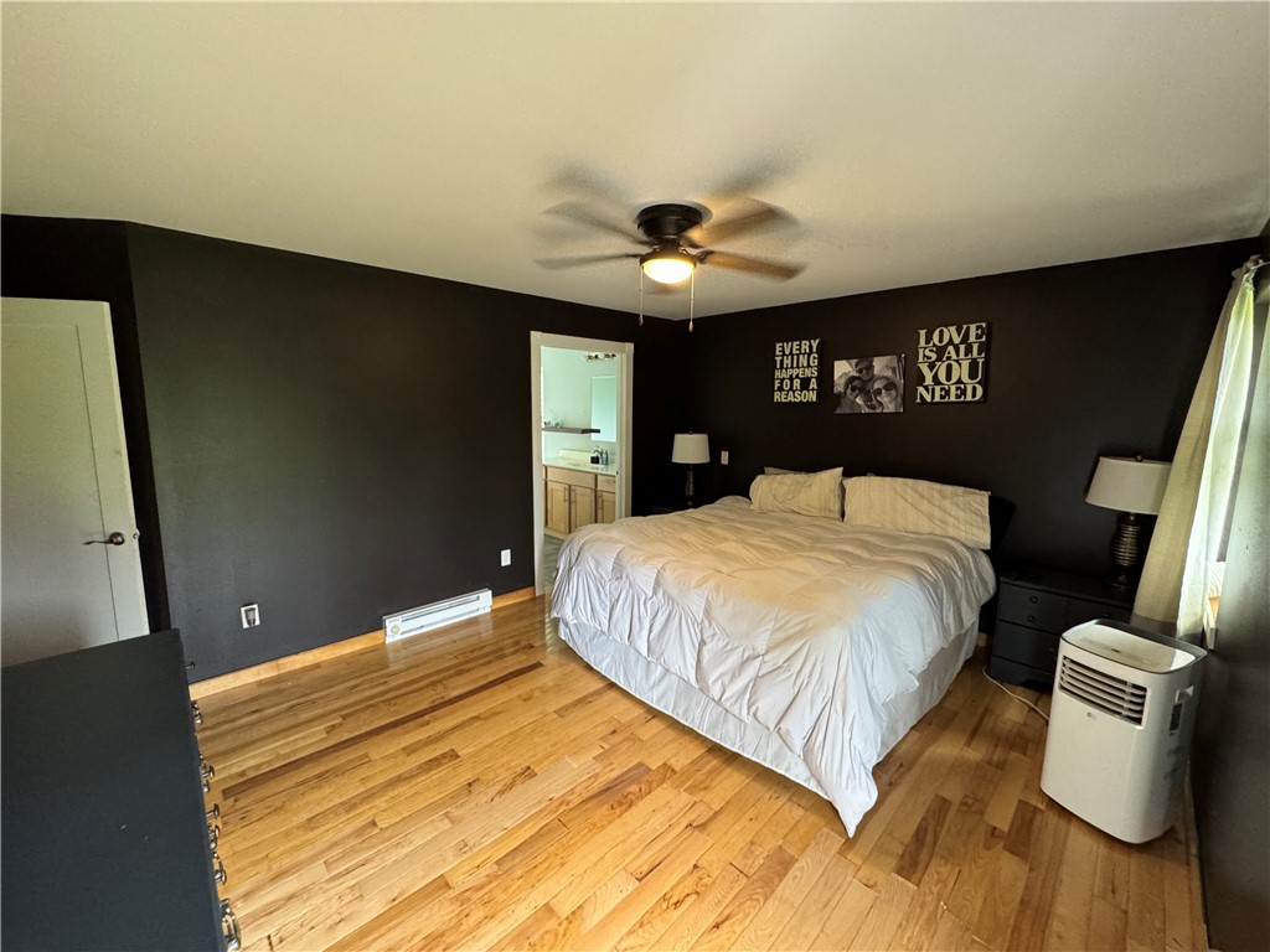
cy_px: 476
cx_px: 635
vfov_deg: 85.7
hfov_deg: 102.1
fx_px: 514
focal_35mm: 14
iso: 500
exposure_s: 1/60
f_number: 2.2
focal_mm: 2.22
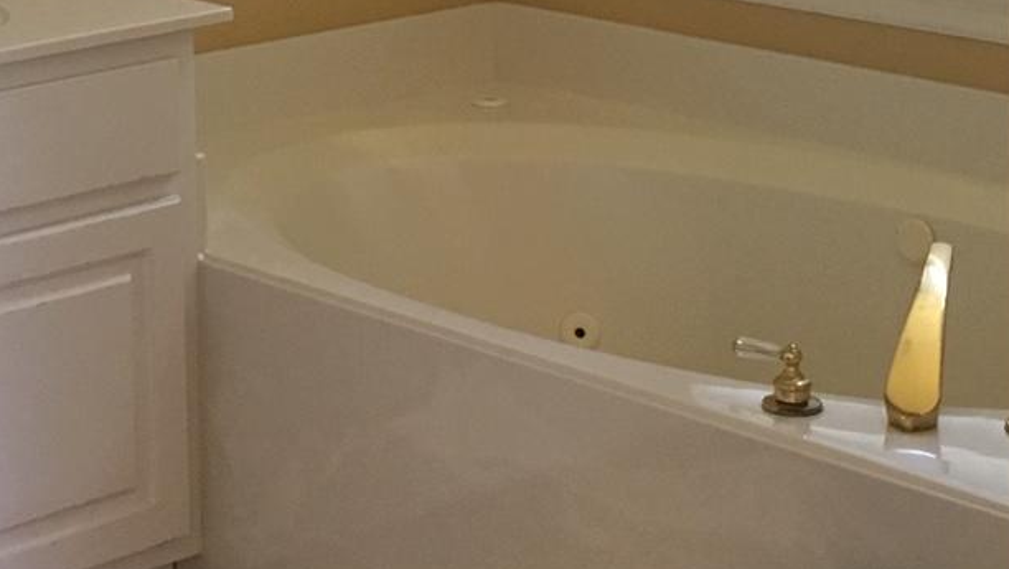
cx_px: 313
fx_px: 2784
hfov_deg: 20.5
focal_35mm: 104
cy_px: -274
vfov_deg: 11.2
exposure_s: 1/30
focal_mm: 4.15
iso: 125
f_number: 2.2
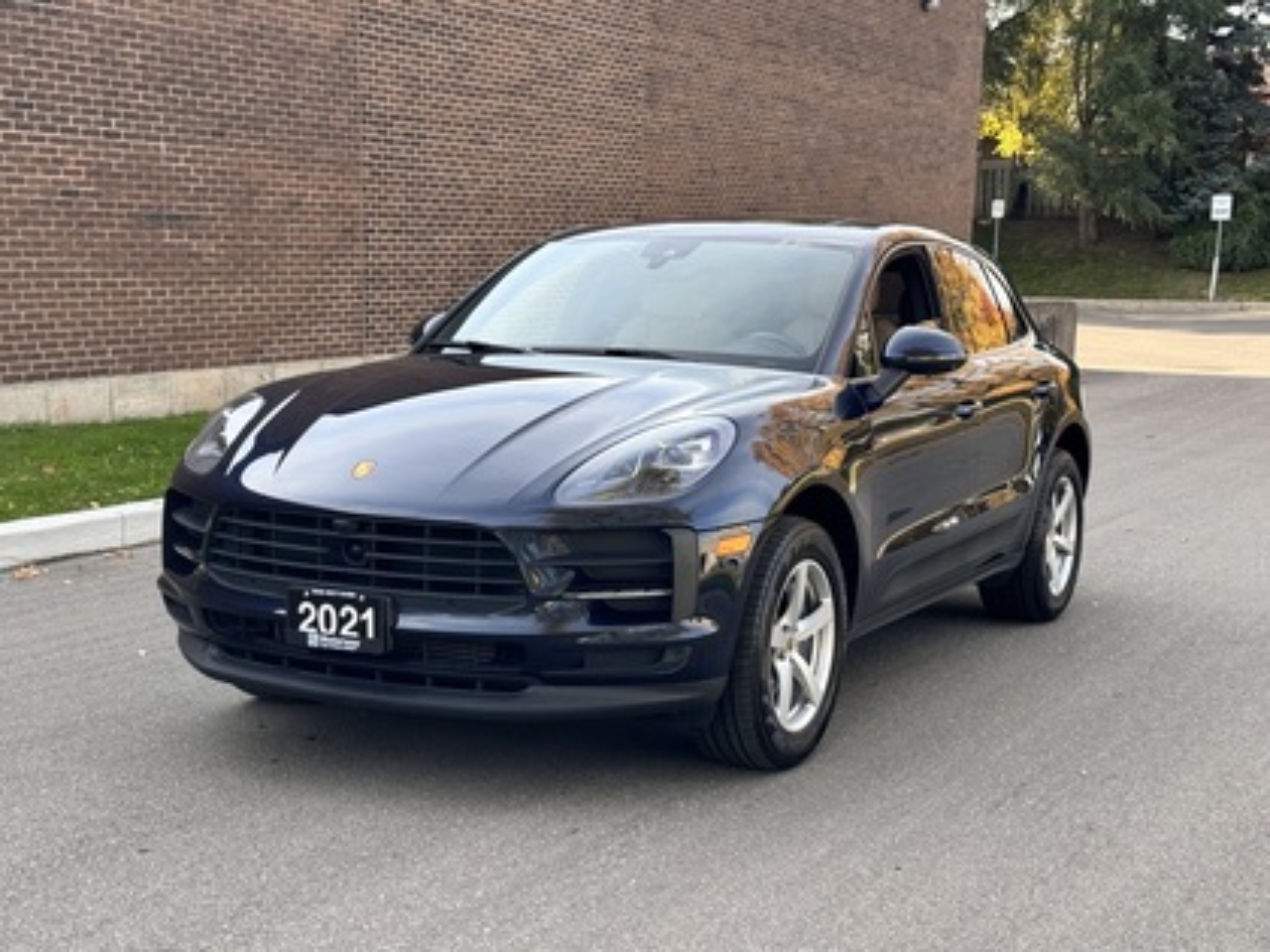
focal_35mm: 48
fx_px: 1761
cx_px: 635
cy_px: 476
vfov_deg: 30.3
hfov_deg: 39.7
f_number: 1.78
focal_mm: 6.86
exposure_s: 1/651
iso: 64
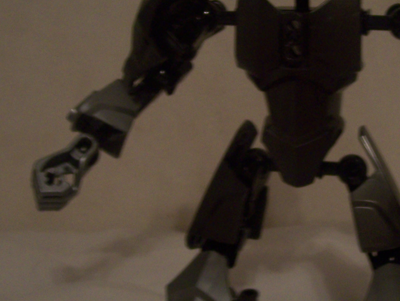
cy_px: 147
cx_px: 316
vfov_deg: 20.5
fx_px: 833
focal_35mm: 72
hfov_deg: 26.5
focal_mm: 5.6
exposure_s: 1/8
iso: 160
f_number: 2.7
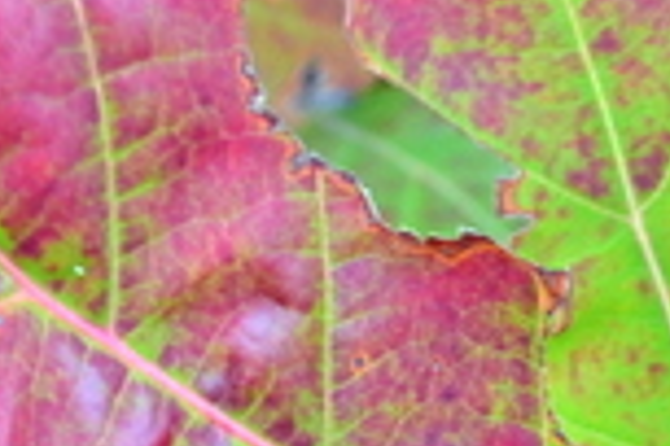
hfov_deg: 7.2
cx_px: 950
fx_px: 5248
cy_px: 914
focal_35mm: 282
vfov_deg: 4.8
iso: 400
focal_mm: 36
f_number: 8
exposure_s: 1/100
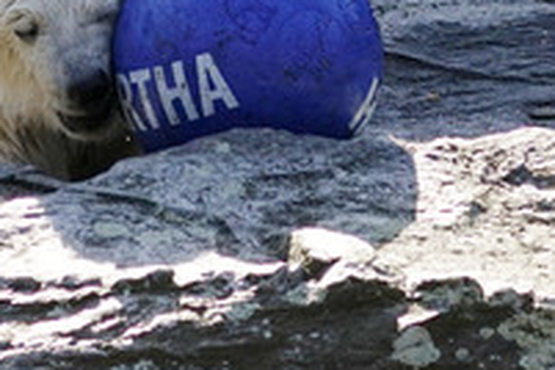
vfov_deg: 3.1
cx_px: 110
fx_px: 6906
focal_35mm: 448
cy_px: 47
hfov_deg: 4.6
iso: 640
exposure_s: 1/2000
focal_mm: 200
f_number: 5
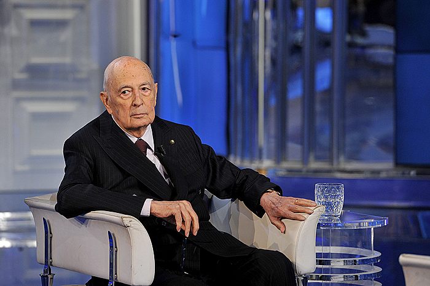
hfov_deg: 10.3
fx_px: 2388
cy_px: 143
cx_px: 215
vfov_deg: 6.9
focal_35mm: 200
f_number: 5.6
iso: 2000
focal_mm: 200
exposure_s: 1/200
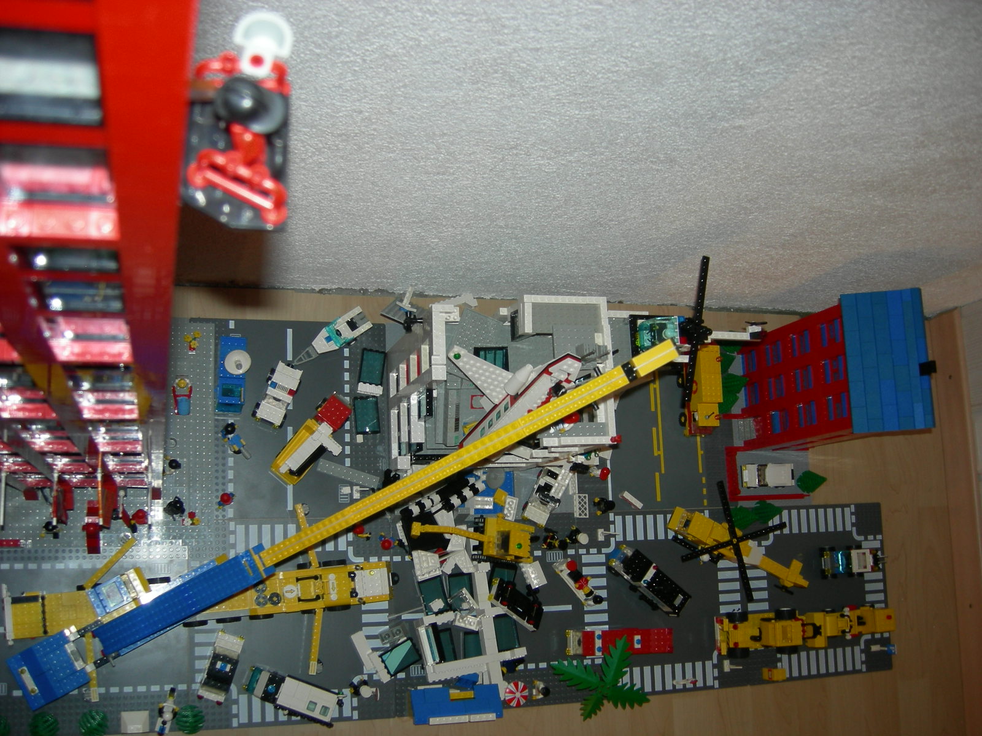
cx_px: 491
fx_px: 1021
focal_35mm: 36
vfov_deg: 39.7
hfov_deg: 51.4
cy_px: 368
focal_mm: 7.5
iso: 64
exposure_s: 1/60.1
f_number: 2.7
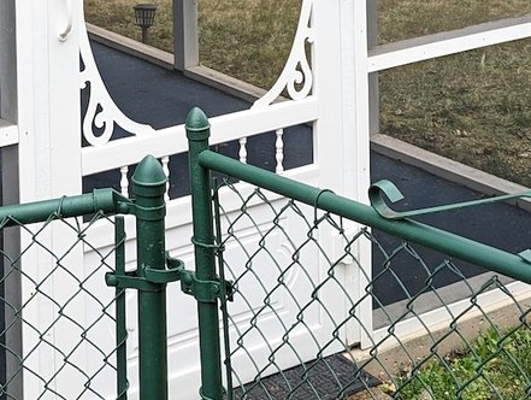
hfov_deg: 23.5
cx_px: 109
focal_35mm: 82
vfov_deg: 16.2
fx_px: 1260
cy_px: -228
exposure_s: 1/90
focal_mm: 6.9
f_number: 1.68
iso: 32
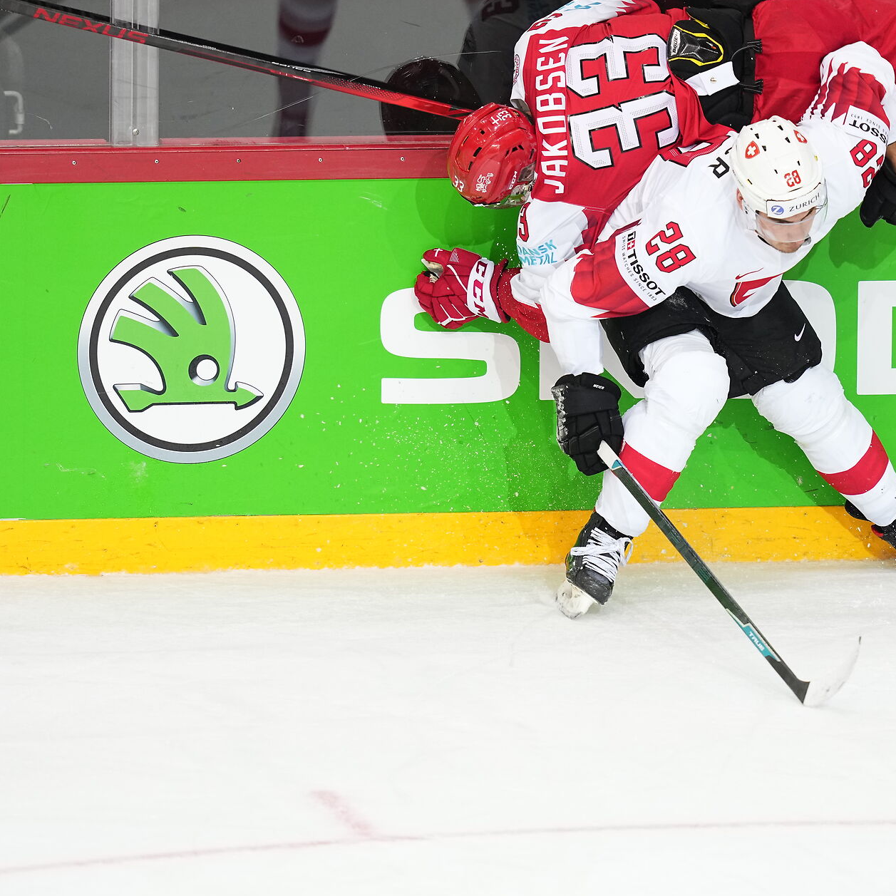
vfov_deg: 2.7
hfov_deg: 2.7
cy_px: 392
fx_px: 19006
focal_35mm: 649
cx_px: 615
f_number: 3.2
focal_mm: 400
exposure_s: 1/1000
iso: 1600
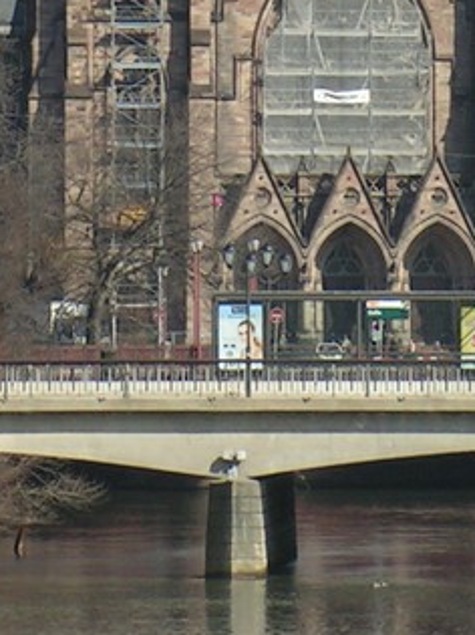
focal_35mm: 484
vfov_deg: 4.1
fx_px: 8861
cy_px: -364
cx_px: 270
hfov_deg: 3.1
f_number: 5.6
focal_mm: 21.9
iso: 50
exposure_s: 1/320
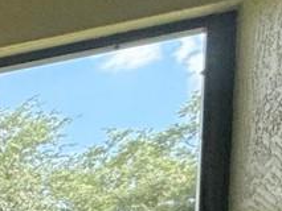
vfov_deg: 11.7
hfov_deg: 9.8
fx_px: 856
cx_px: -688
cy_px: 501
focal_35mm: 105
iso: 40
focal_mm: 2.22
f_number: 2.2
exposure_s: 1/652
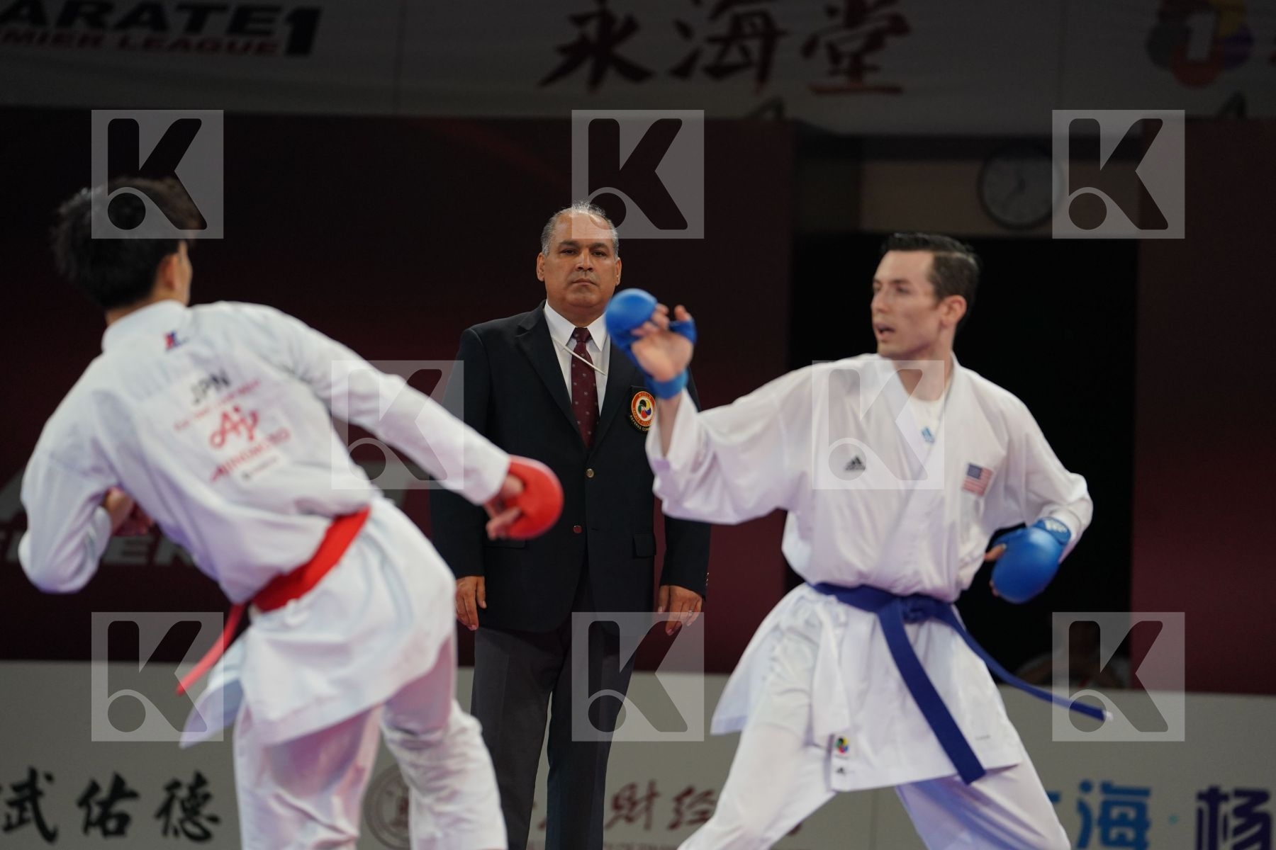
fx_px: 7088
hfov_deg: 10.3
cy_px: 425
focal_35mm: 200
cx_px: 638
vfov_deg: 6.9
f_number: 2.8
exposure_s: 1/1000
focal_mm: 200
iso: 1600
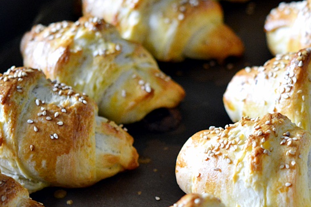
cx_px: 279
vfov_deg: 8.4
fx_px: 1417
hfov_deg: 12.4
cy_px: 163
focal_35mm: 164
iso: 1600
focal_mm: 60
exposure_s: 1/125
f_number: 3.2
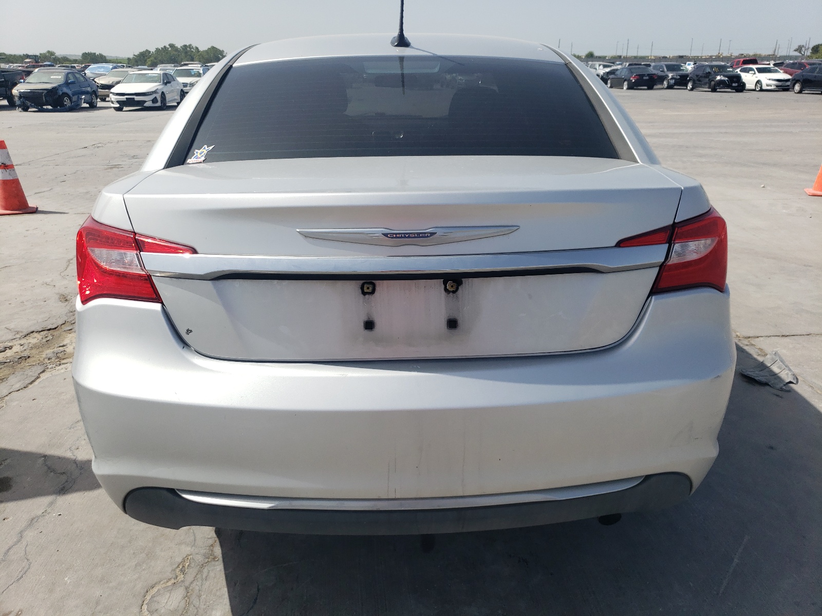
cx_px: 411
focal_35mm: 26
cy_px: 308
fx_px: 617
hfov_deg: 67.3
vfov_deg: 53.1
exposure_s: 1/3333
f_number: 1.5
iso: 50
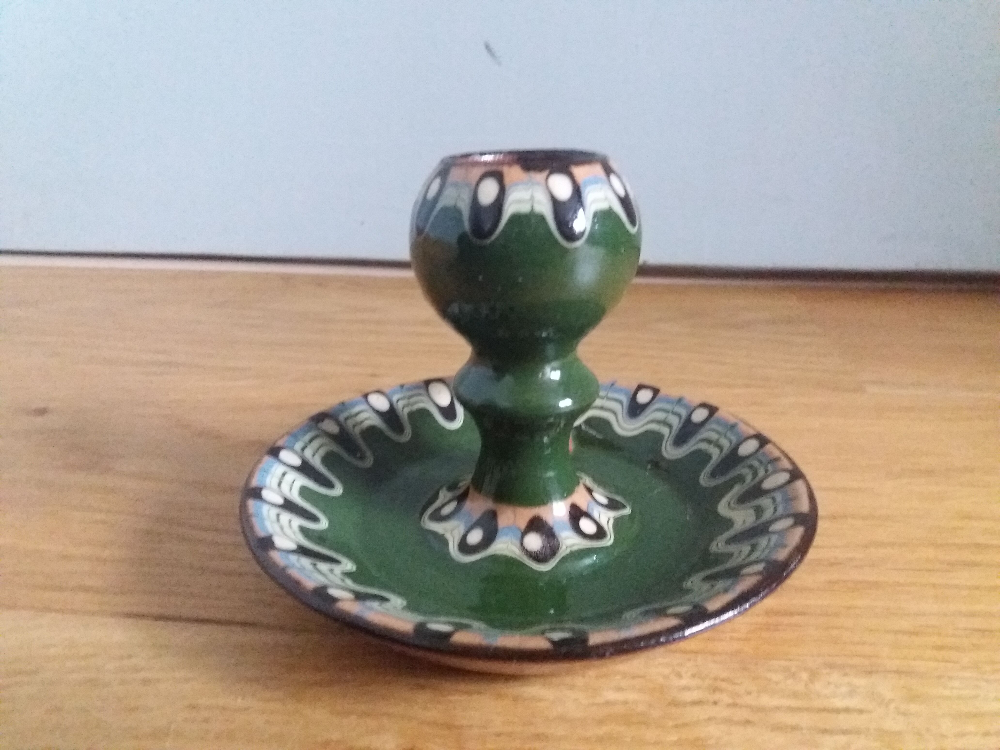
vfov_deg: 49.7
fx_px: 809
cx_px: 500
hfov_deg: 63.4
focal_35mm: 28
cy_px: 375
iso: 1250
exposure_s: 1/17
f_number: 1.9
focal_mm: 3.7
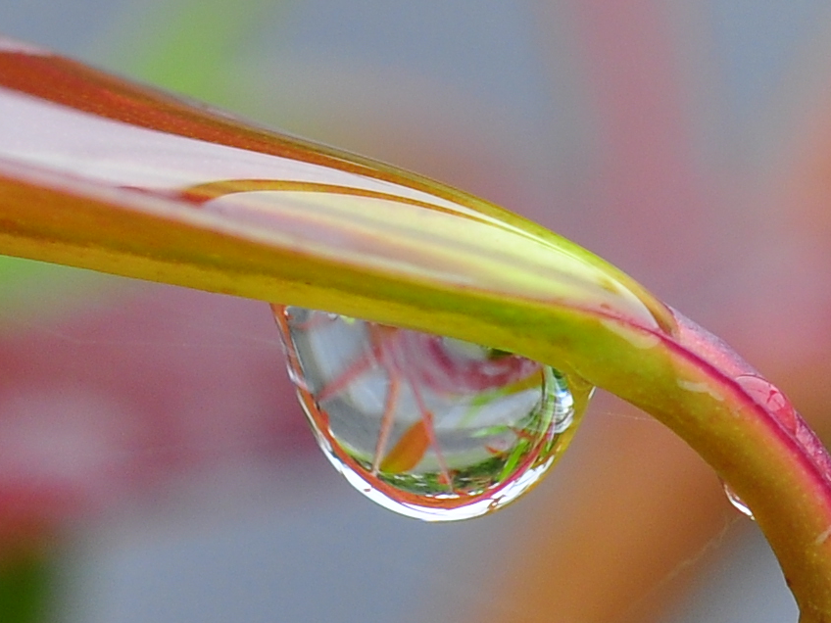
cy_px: 312
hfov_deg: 20.0
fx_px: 2353
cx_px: 448
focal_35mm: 98
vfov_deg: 15.1
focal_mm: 60
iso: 200
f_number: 8
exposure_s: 1/50
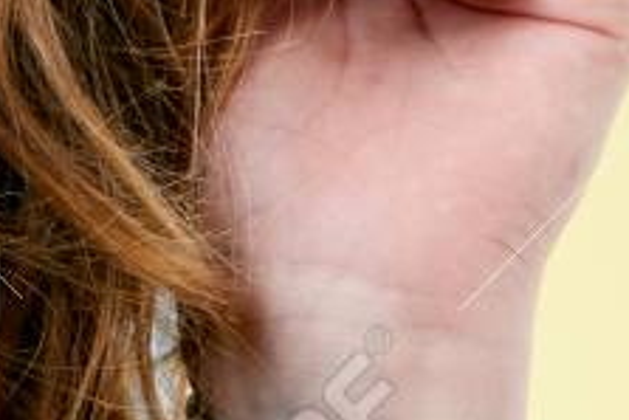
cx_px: -282
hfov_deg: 2.4
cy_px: -610
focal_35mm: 874
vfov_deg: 1.6
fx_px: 15280
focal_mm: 150
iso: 160
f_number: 14
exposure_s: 1/160
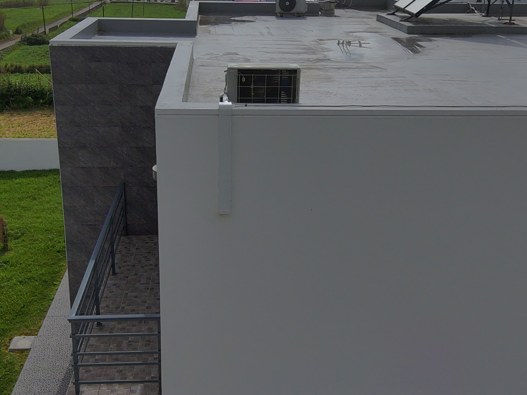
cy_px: 164
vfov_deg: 34.3
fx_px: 639
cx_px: 234
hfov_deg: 44.7
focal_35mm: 42
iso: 101
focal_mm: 3.7
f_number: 2.8
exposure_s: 1/3800
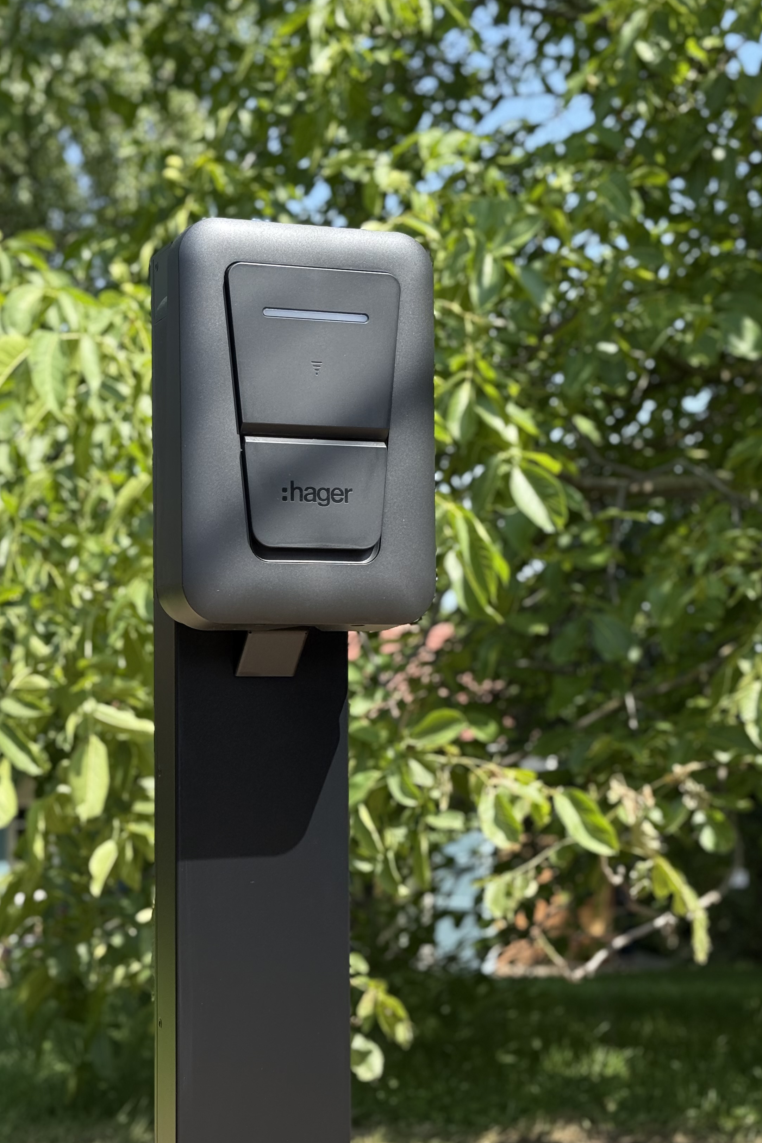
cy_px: 702
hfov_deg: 21.9
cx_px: 301
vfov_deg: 32.3
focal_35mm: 62
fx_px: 1969
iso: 80
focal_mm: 6.76
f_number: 1.78
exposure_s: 1/1678
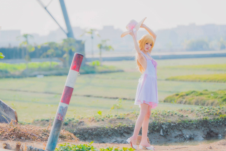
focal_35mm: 146
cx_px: 110
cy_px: 76
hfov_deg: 14.1
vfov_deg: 9.4
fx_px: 917
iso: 80
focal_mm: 134
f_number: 2.8
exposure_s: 1/800
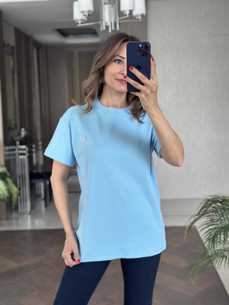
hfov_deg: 30.3
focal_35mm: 48
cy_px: 152
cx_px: 114
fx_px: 423
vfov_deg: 39.7
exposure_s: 1/60
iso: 125
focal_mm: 6.86
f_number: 1.78
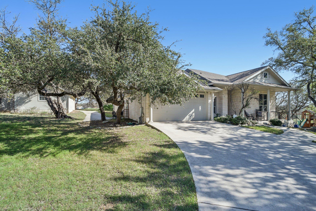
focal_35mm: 16
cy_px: 106
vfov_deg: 73.7
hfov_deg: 96.7
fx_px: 140
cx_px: 158
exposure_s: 1/500
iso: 400
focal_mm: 11
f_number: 8
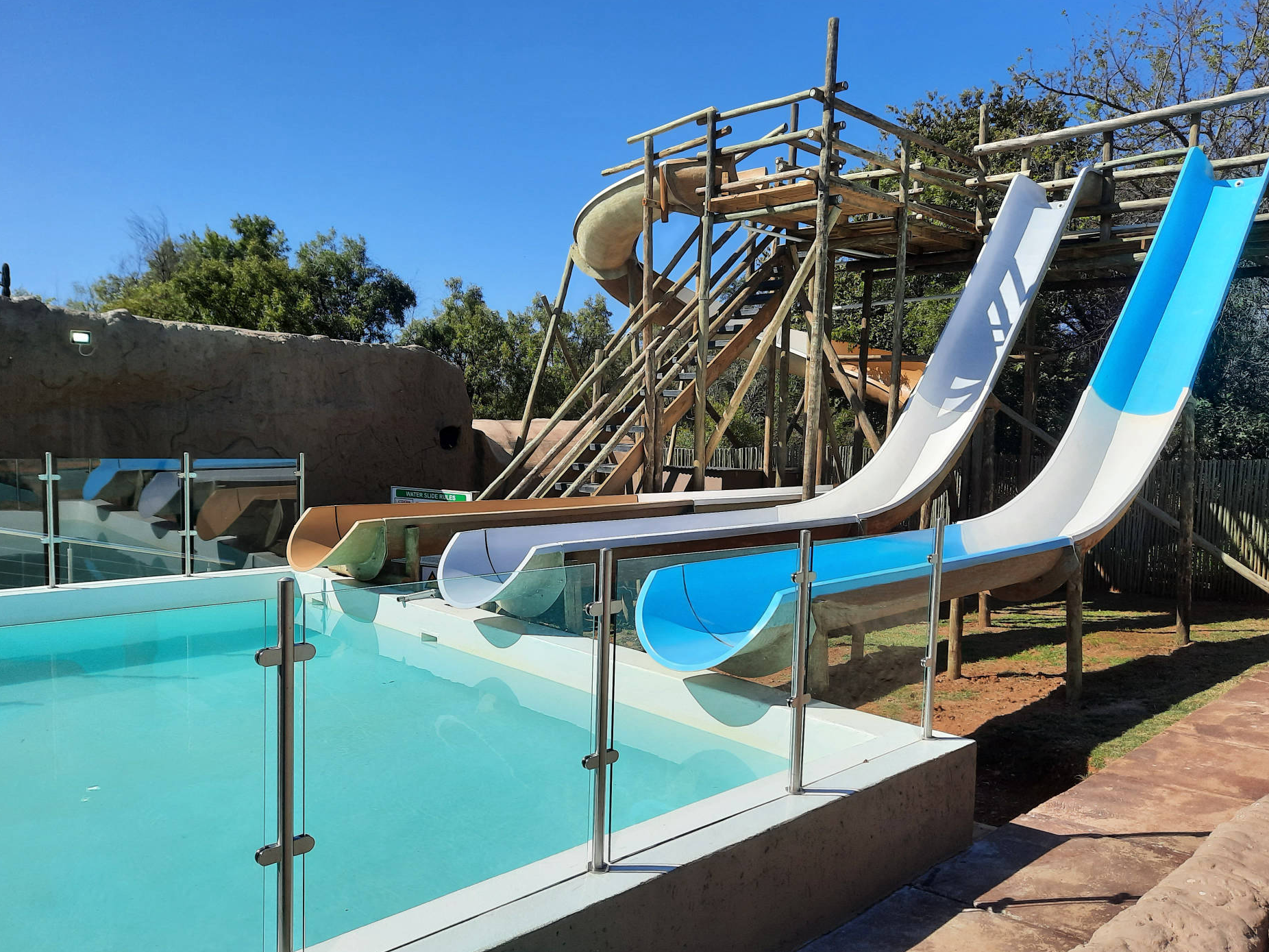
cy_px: 505
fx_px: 990
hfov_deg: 65.3
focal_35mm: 27
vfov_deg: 51.3
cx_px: 632
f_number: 2
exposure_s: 1/1546
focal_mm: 4.6
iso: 32
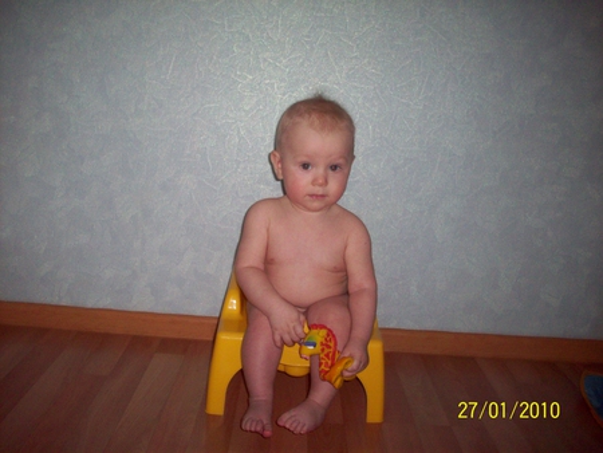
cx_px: 302
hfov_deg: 50.1
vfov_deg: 38.7
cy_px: 226
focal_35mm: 37
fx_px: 645
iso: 160
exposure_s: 1/45
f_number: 2.8
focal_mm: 6.2
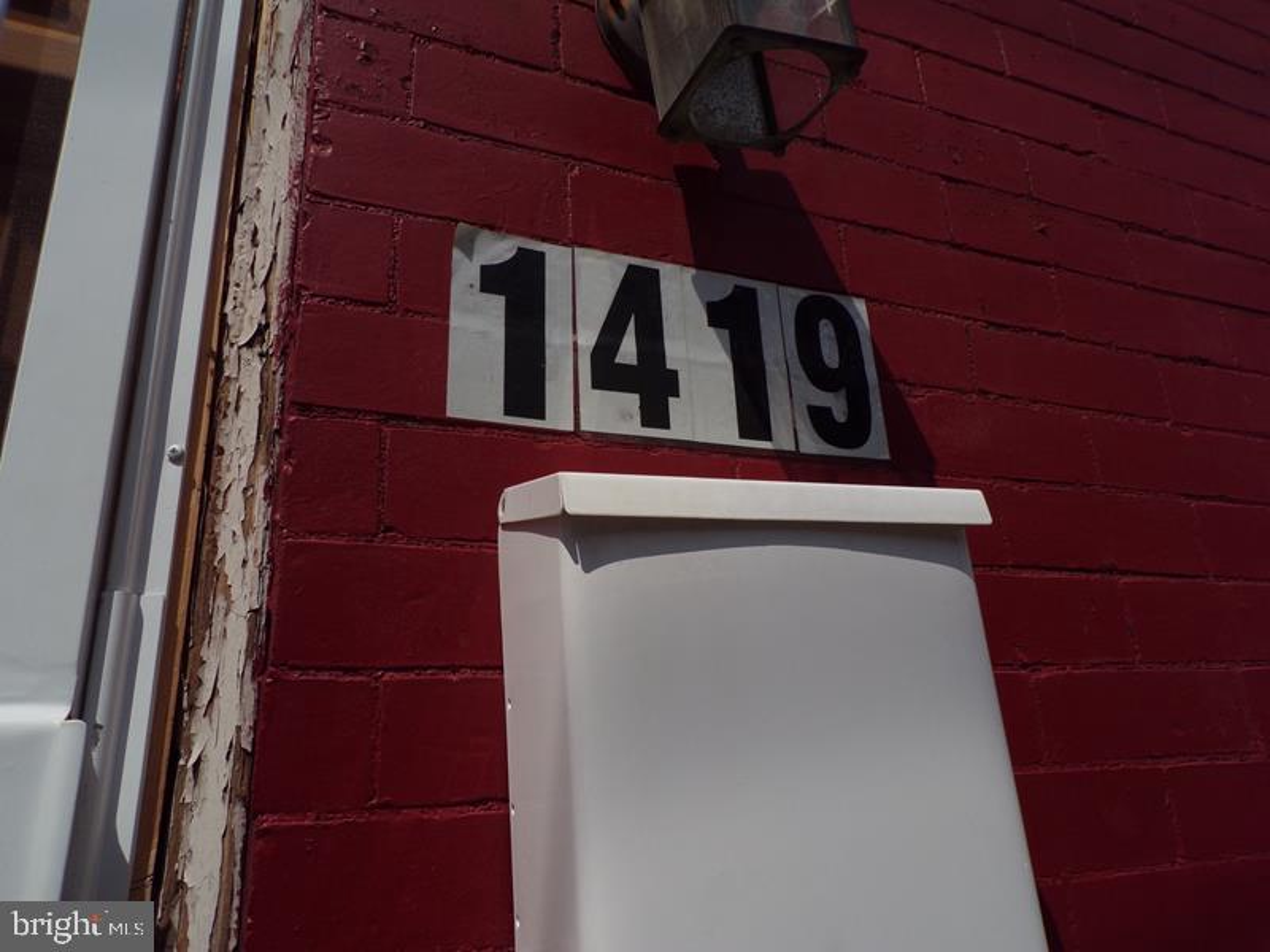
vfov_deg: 56.8
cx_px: 635
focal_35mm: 24
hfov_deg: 71.6
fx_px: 881
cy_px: 476
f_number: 5.8
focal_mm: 4.3
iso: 80
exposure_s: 1/900
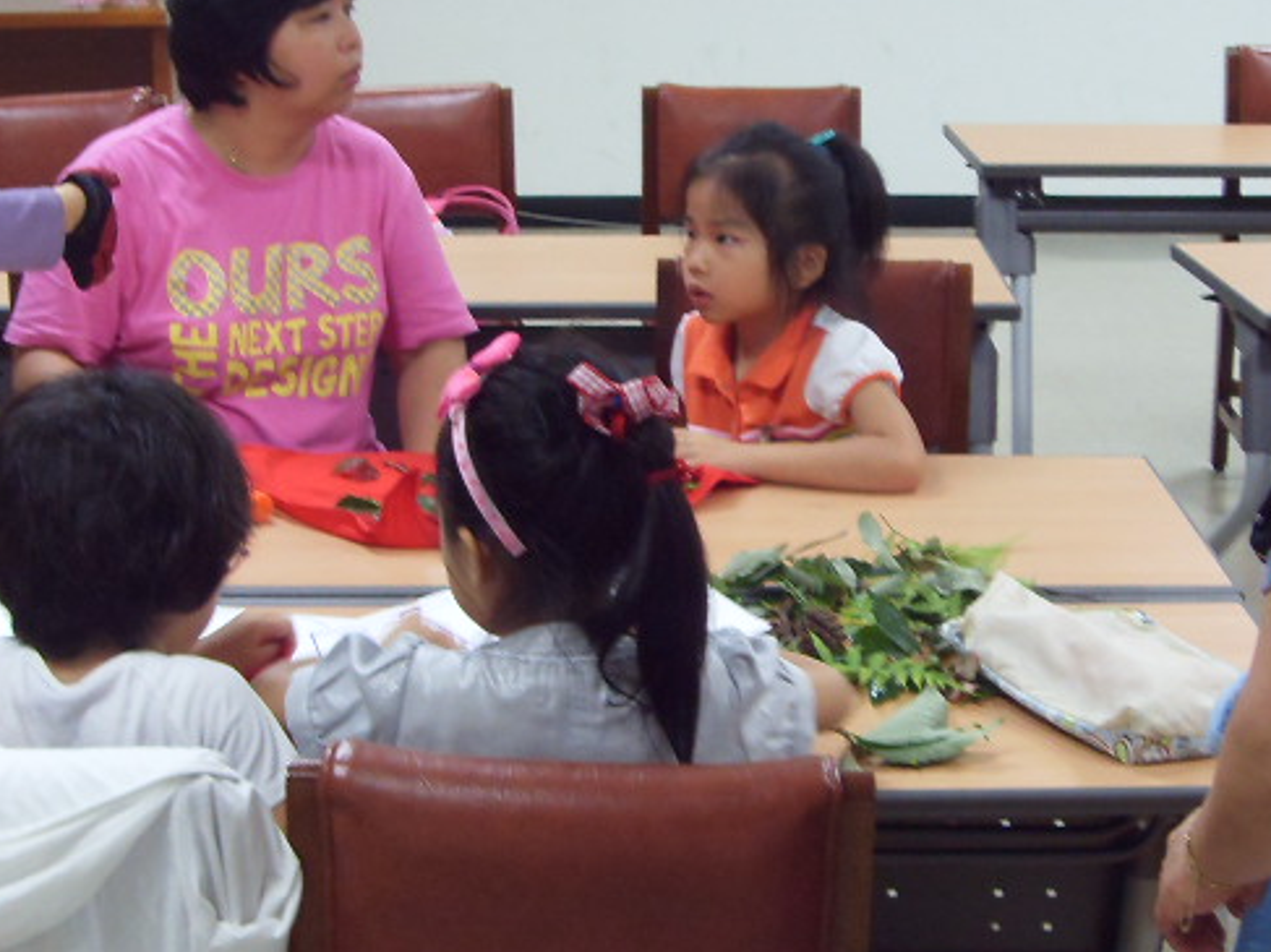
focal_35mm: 82
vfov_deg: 18.0
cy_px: 522
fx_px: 3010
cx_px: 418
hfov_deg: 23.7
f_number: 3.5
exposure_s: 1/45
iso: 200
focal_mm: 6.6
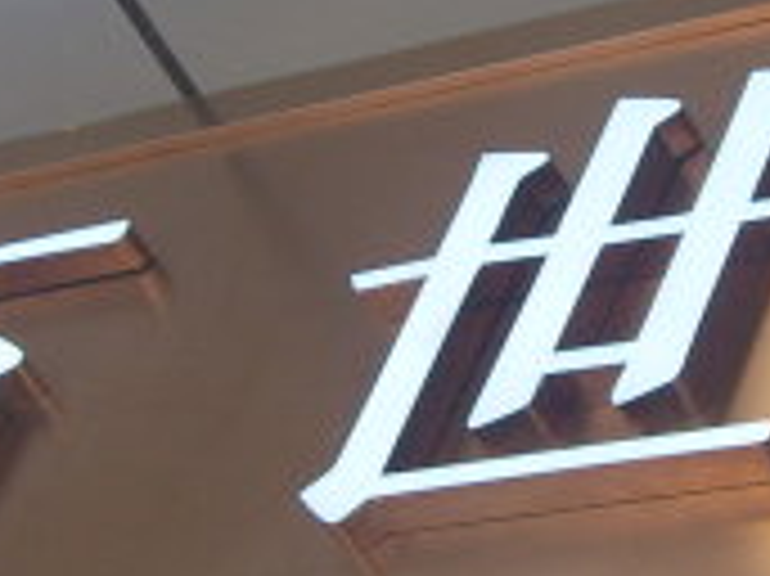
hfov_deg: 12.9
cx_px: 572
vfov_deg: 9.7
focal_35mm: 153
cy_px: 137
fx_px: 3401
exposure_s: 1/100
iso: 50
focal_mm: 7.8
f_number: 4
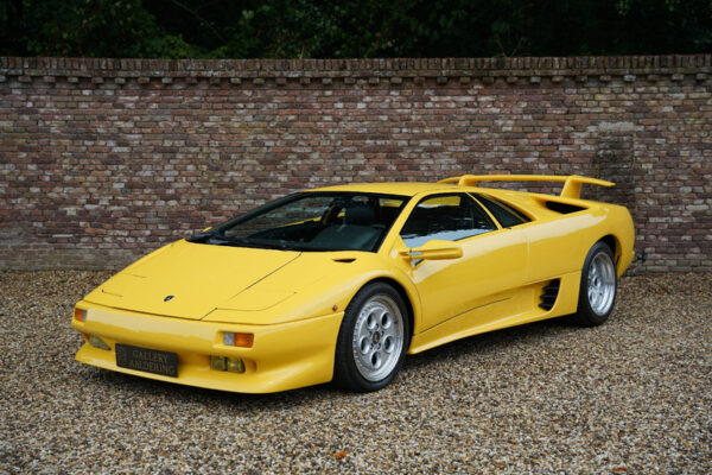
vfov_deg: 27.5
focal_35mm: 49
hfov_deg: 40.3
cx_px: 356
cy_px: 238
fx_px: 971
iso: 100
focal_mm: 49.1
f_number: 4
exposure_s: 1/160
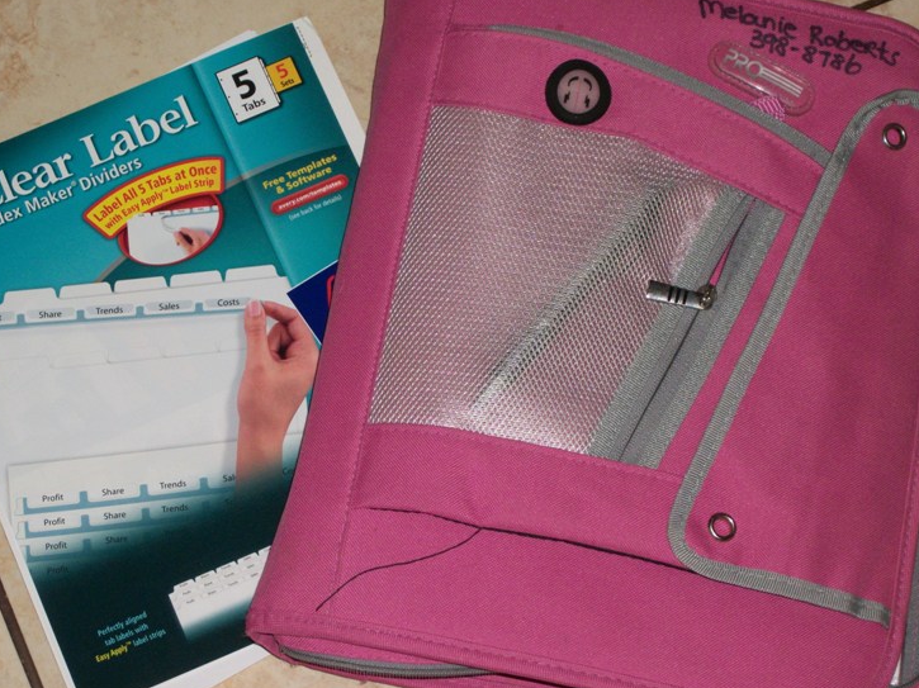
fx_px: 2813
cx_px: 435
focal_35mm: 106
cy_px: 345
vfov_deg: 14.0
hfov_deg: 18.6
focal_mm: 17.1
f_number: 5.2
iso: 160
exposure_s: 1/60
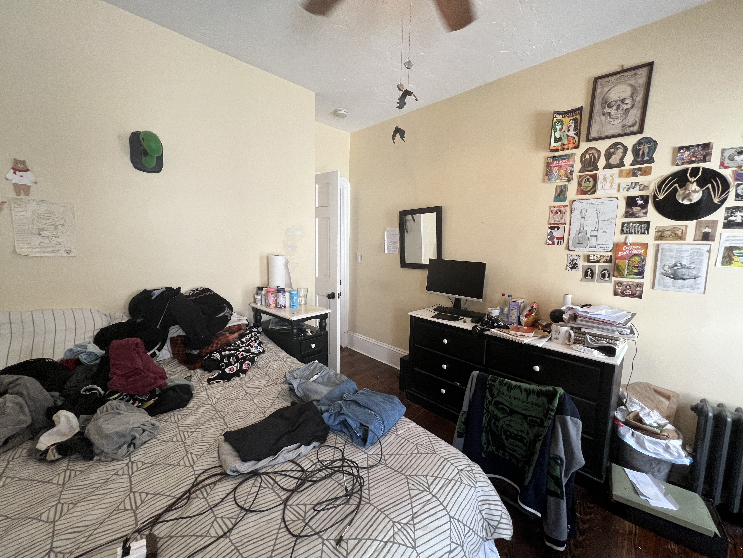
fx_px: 279
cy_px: 279
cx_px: 372
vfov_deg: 89.9
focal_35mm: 13
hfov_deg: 106.2
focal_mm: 1.57
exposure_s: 1/120
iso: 125
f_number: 1.8
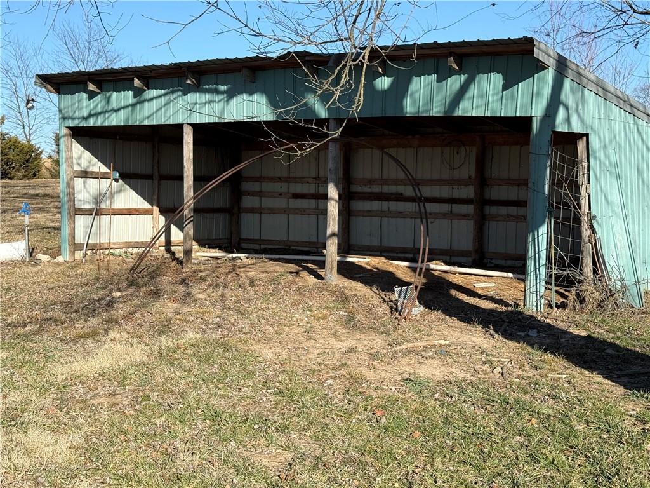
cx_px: 325
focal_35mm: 48
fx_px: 901
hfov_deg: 39.7
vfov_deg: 30.3
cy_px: 244
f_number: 1.78
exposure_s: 1/4098
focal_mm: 6.76
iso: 80
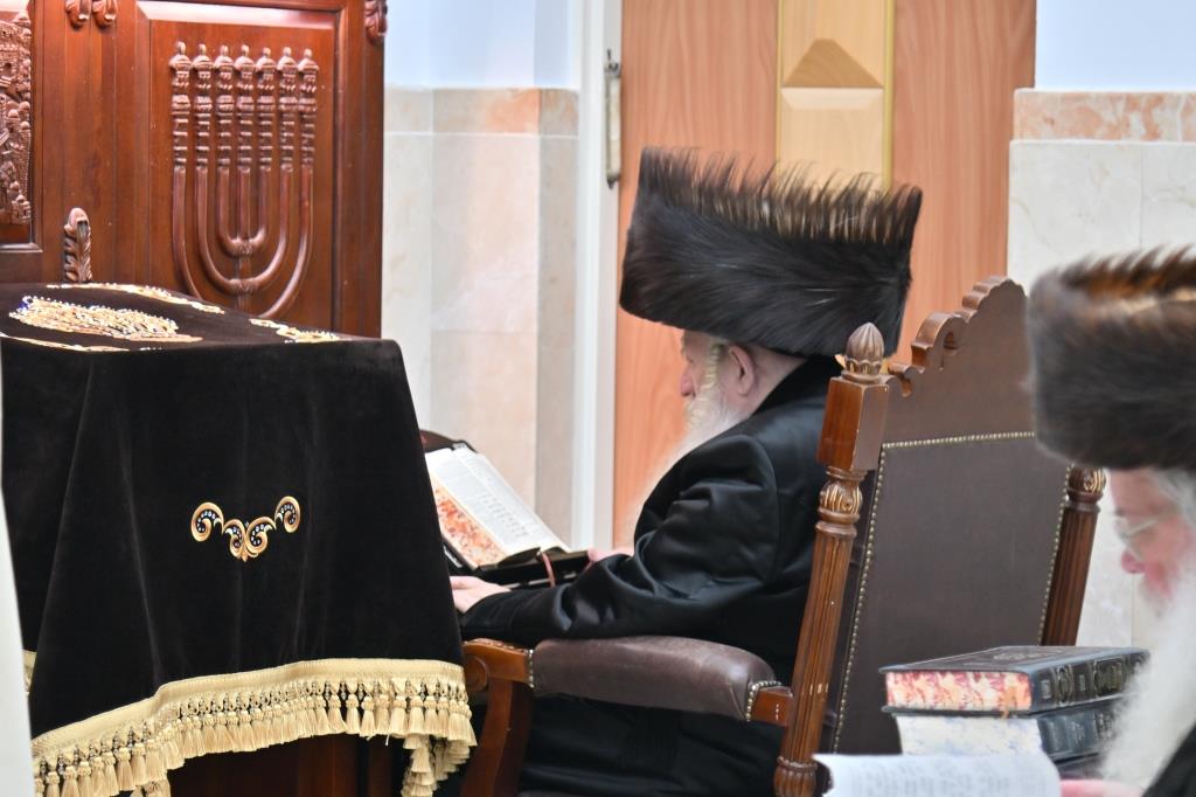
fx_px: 4583
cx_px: 598
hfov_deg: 14.9
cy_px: 398
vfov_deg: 9.9
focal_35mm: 138
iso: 640
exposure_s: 1/200
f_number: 4
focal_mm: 92
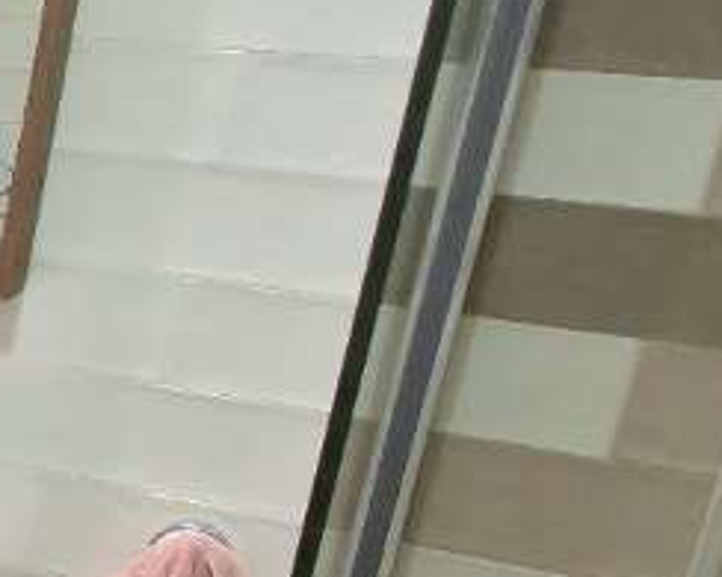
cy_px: 416
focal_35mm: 78
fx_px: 1666
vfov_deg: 19.5
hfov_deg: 15.0
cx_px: -1000
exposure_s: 1/50.3
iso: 100
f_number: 1.9
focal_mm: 2.2
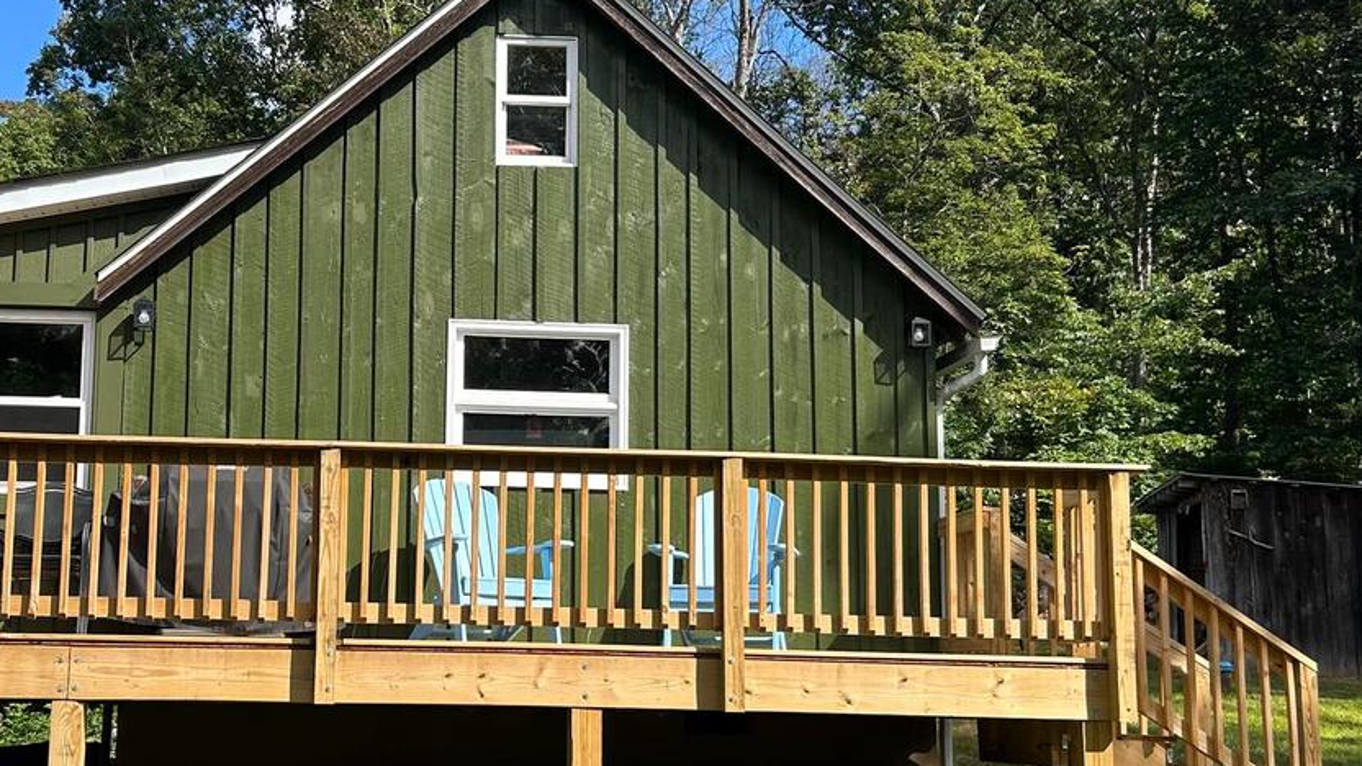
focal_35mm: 49
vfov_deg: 24.4
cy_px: 448
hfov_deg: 41.4
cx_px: 432
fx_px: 1770
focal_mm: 5.7
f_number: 1.5
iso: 50
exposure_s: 1/1934
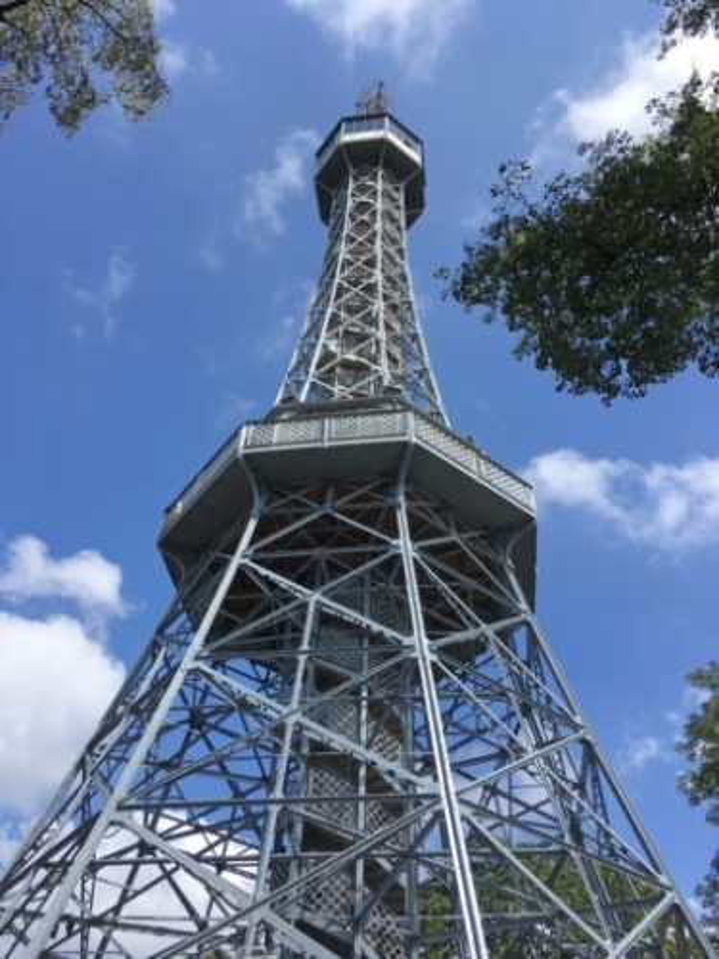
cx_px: 360
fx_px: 803
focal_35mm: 29
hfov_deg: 48.2
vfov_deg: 61.7
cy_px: 480
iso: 25
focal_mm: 4.15
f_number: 2.2
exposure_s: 1/1709
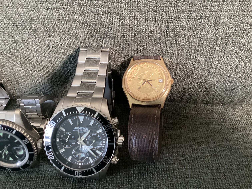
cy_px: 94
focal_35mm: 31
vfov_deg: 45.4
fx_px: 226
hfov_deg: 58.3
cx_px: 126
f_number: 2.4
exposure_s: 1/30
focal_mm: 3.3
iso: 640
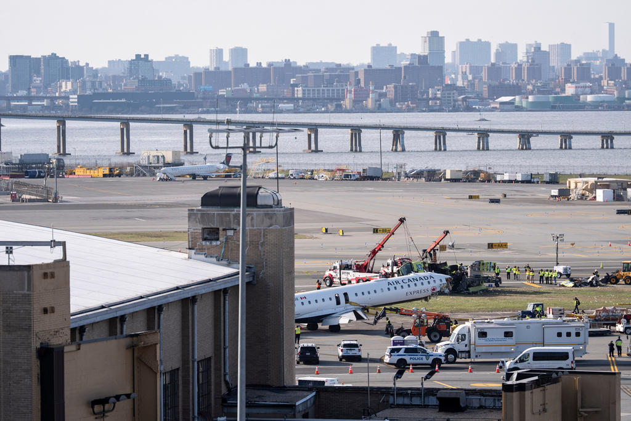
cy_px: 210
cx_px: 316
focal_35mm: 200
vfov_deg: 6.9
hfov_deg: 10.3
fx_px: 3506
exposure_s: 1/2000
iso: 400
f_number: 4.5
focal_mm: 200
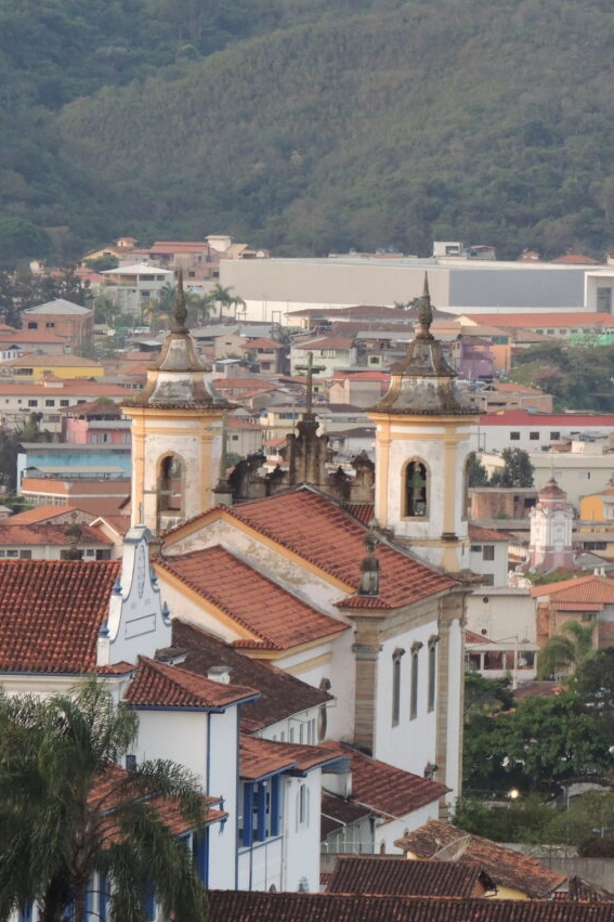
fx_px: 10697
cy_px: 461
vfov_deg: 4.9
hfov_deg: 3.3
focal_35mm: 418
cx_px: 439
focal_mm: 53.5
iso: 400
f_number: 4.8
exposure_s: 1/100
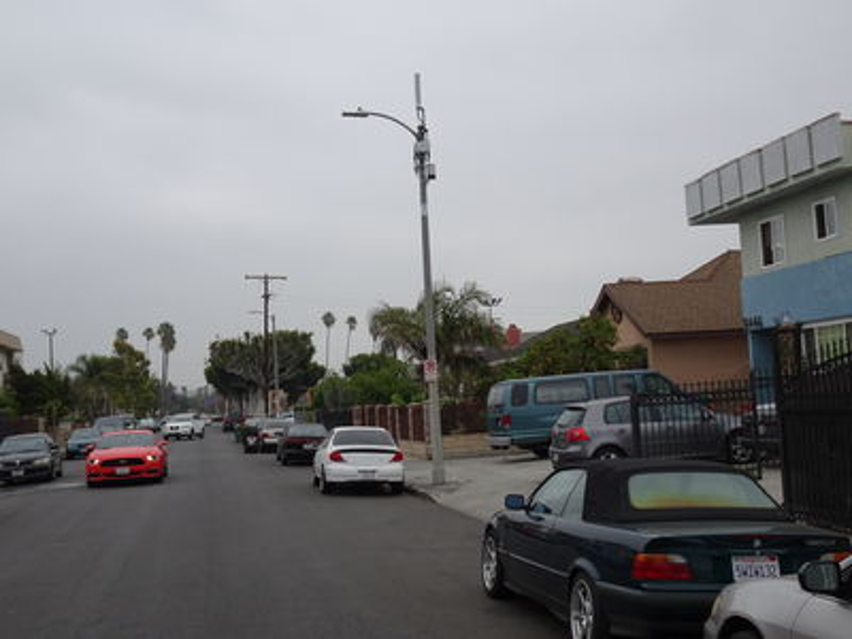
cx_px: 426
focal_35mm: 43
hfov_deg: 43.9
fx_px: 1058
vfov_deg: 33.6
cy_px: 320
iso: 80
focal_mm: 7.3
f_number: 4
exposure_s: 1/250
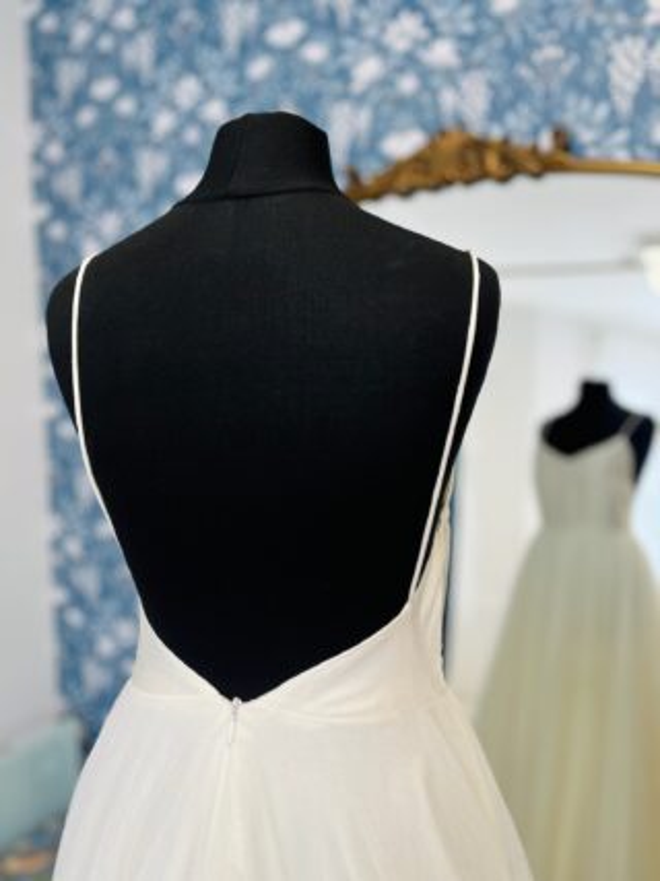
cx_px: 330
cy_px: 440
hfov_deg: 53.0
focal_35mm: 26
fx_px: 661
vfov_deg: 67.3
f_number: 1.6
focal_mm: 5.1
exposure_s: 1/118
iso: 32
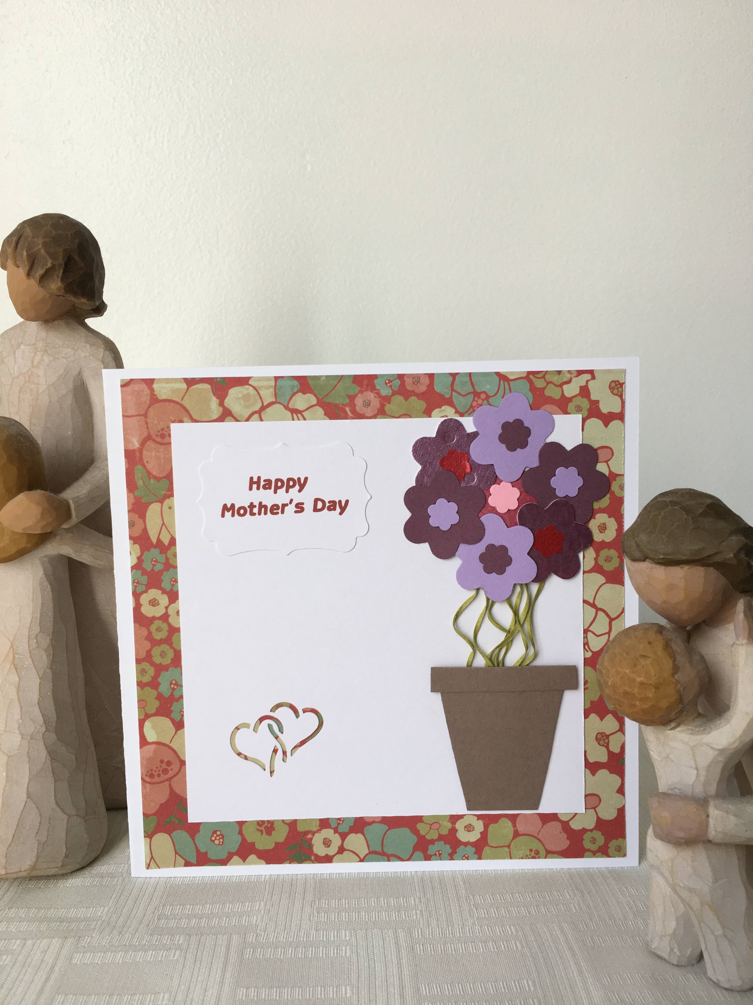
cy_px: 502
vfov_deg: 61.7
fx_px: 841
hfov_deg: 48.2
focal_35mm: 29
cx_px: 376
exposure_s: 1/100
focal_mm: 4.15
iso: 32
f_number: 2.2
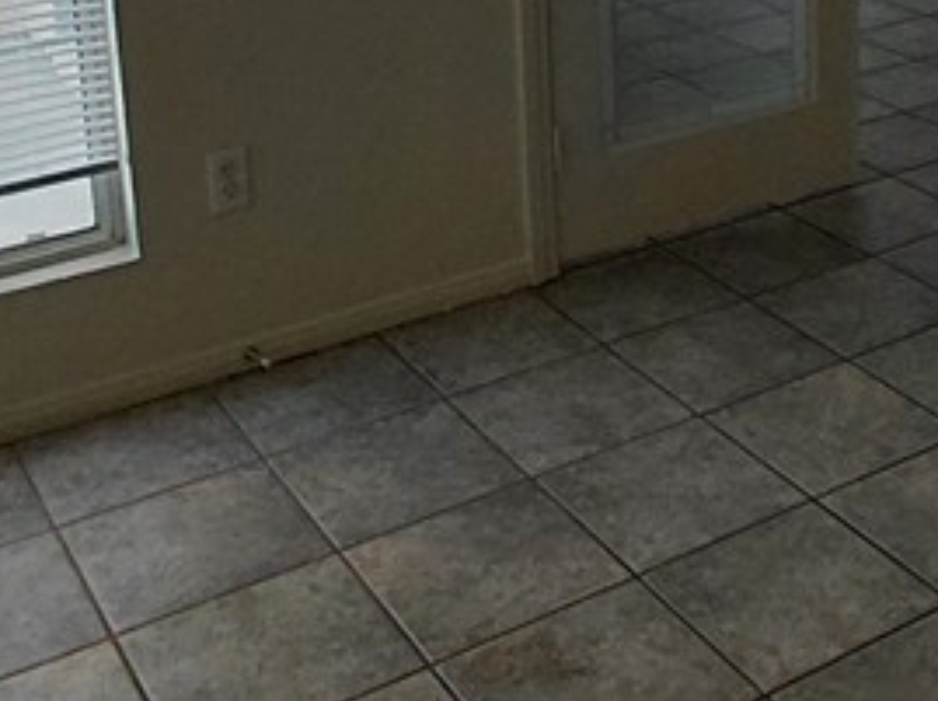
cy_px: -133
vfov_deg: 22.2
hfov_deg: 30.7
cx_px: 792
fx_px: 1651
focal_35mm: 61
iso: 64
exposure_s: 1/120
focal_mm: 1.64
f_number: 2.2
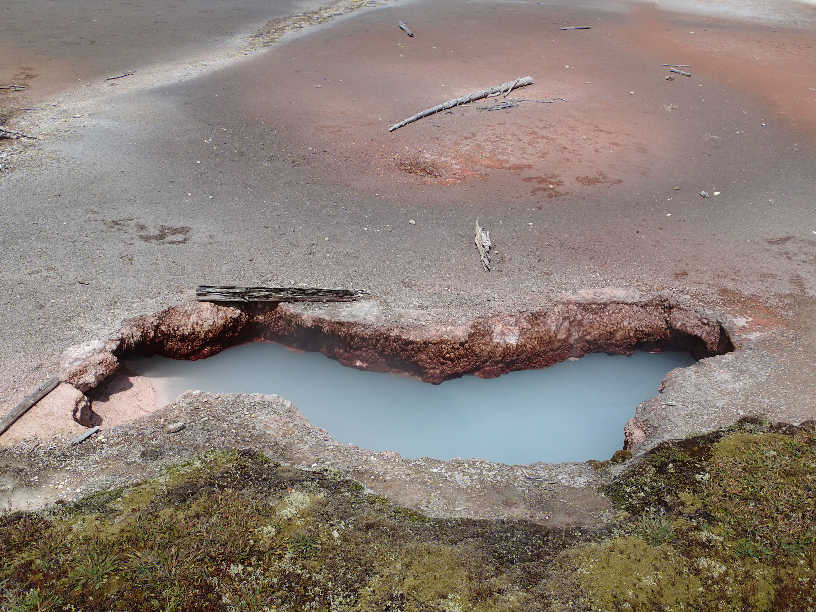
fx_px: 896
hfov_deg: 49.0
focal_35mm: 38
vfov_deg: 37.7
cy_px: 306
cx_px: 408
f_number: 10
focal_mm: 6.86
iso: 100
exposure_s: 1/250
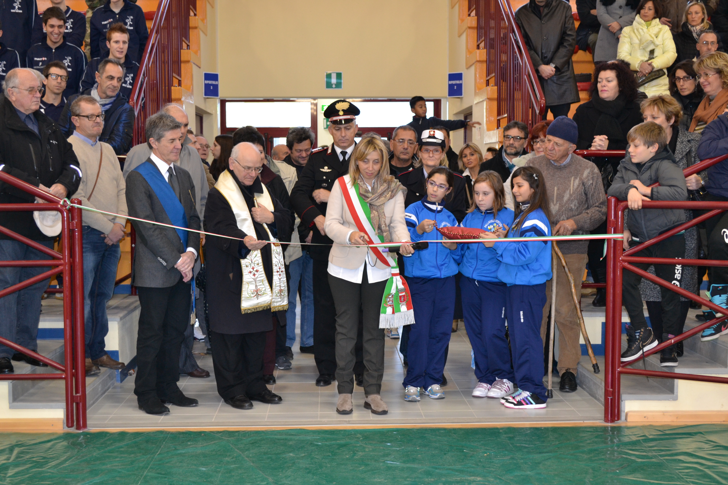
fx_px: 971
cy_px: 242
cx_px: 364
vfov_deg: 28.1
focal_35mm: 48
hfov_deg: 41.1
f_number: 4.8
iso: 720
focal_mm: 32
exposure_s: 1/60
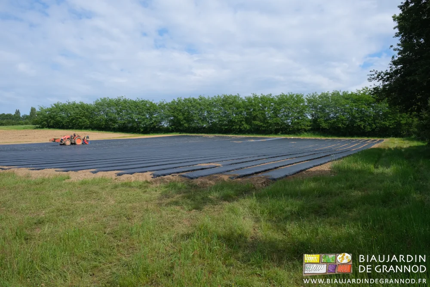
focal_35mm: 27
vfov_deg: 47.9
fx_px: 323
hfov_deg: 67.4
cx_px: 215
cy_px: 144
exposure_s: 1/600
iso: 320
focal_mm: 18
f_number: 8
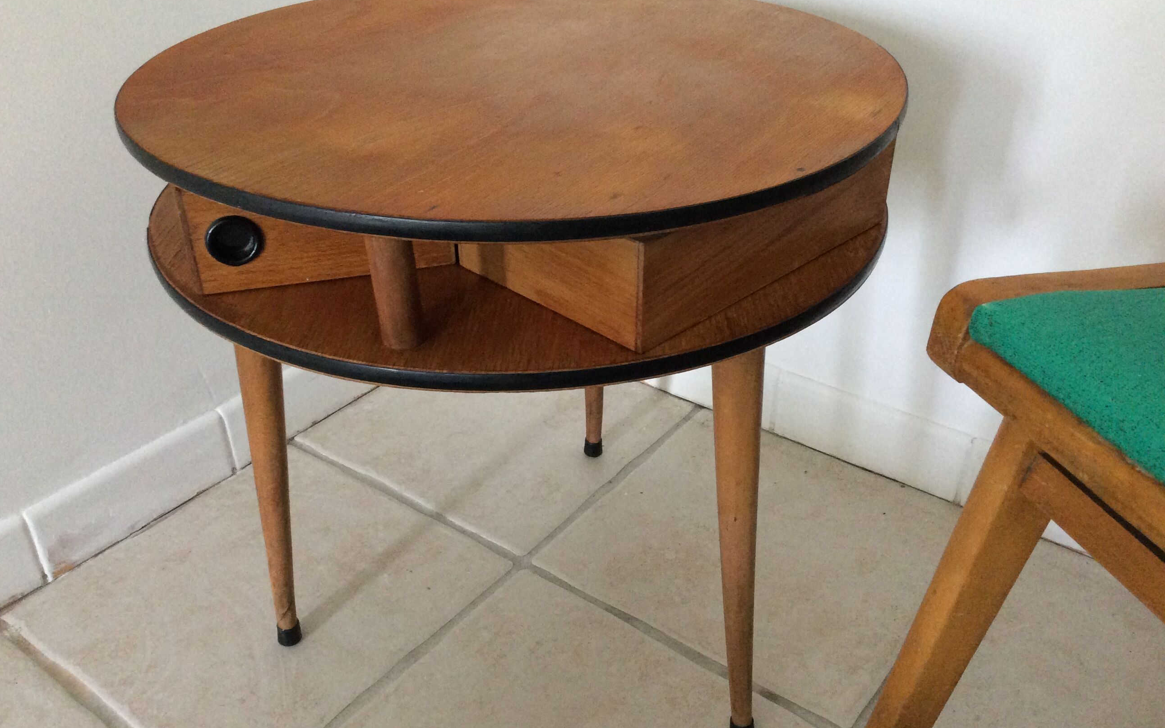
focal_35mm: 34
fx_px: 1080
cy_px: 365
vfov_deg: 37.3
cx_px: 581
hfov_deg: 56.7
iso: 200
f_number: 2.4
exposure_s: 1/25
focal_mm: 3.3
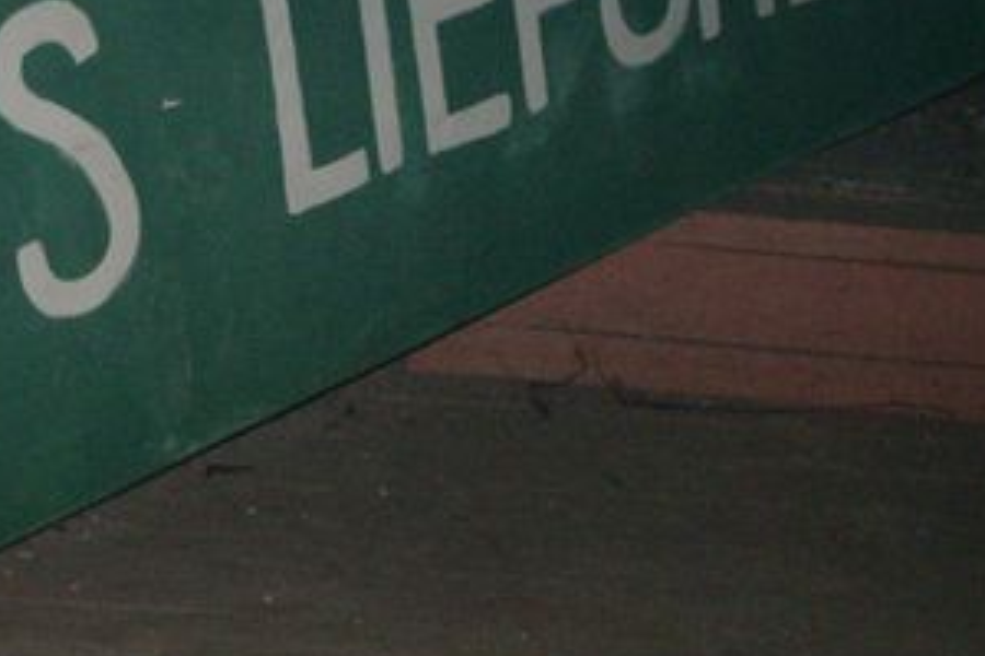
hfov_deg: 18.2
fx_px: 3037
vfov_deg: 12.3
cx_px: 181
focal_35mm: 111
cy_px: 230
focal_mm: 8.2
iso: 200
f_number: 3.1
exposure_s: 1/50
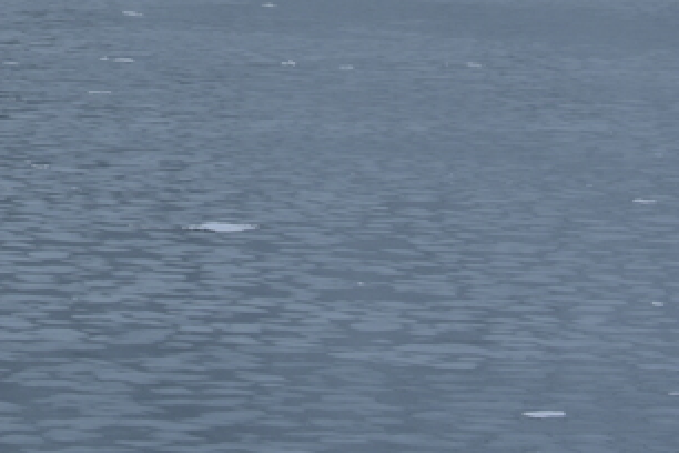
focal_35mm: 259
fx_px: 4885
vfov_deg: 5.3
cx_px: -315
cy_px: -215
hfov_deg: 7.8
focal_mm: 62
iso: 100
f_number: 7.1
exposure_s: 1/200
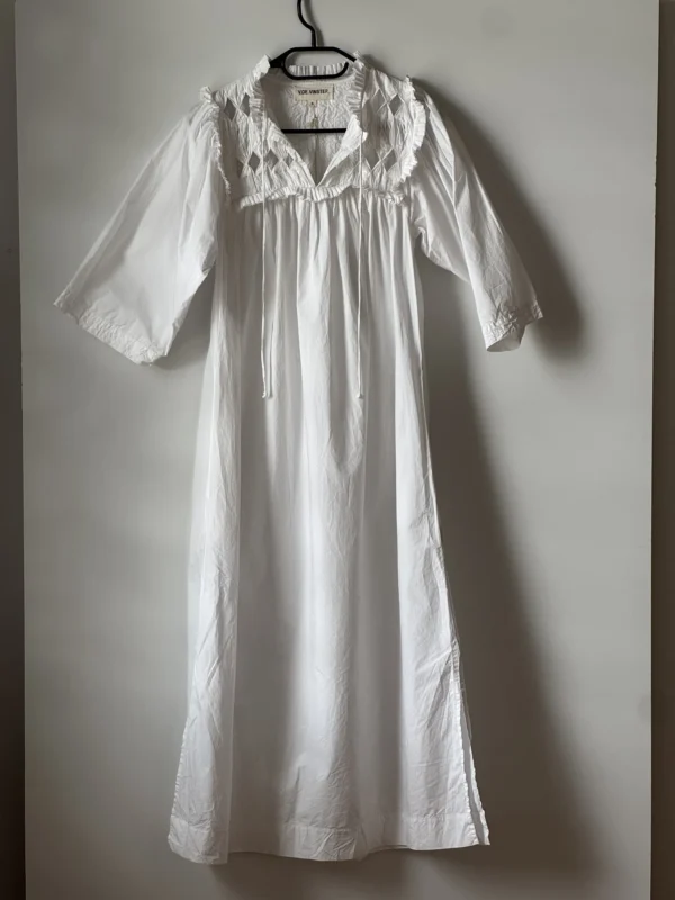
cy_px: 450
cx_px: 338
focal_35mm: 77
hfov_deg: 19.1
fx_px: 2002
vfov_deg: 25.3
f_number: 2.8
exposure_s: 1/82
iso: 250
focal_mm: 9
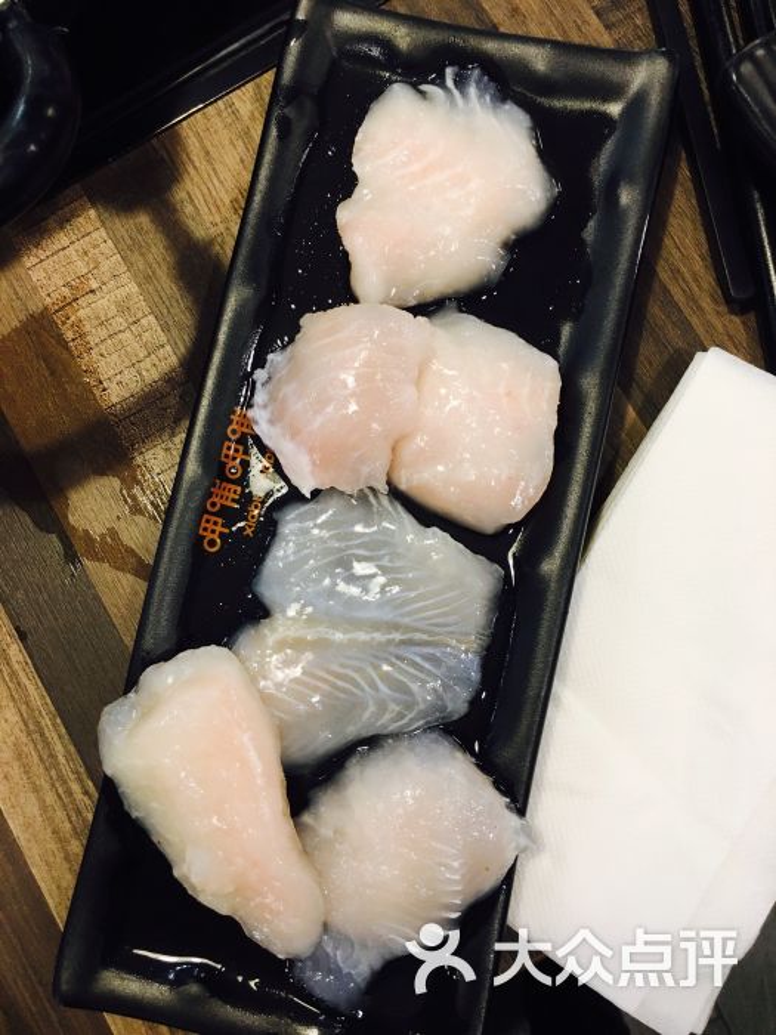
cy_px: 518
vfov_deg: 61.7
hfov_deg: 48.2
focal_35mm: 29
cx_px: 388
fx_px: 867
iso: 125
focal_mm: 4.15
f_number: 2.2
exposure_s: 1/33
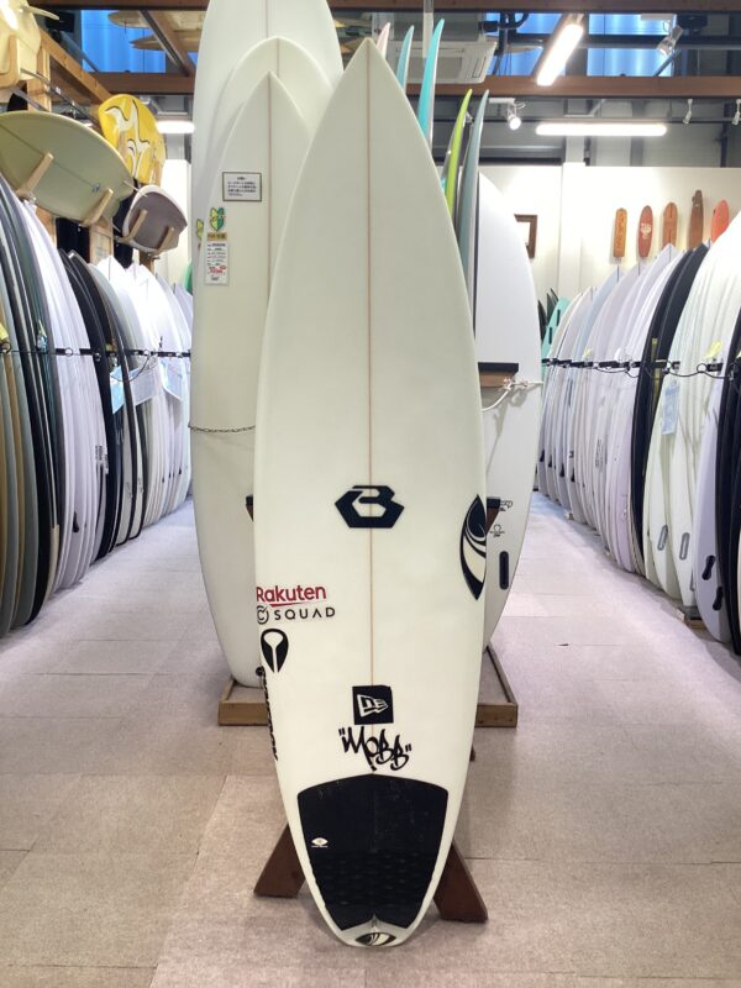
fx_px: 885
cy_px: 494
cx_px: 370
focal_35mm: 31
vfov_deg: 58.4
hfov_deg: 45.4
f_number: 2.4
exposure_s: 1/50
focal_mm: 3.3
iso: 100
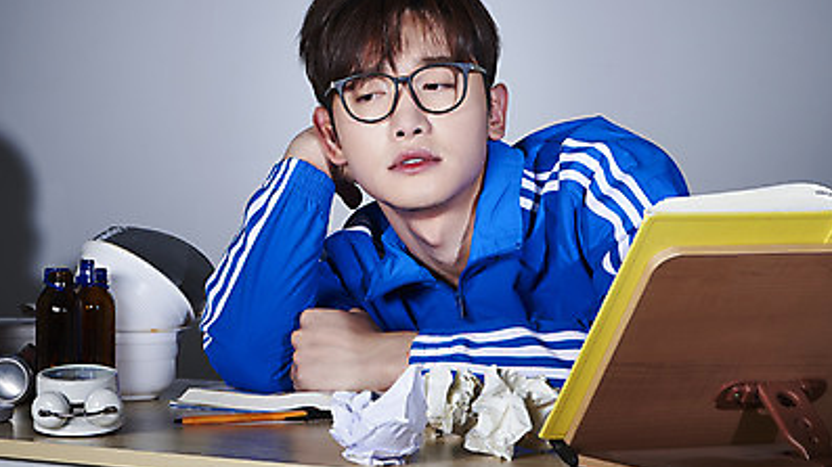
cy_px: 111
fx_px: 1919
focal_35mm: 87
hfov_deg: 24.5
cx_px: 376
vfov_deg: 13.8
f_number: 16
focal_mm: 55
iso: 100
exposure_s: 1/125
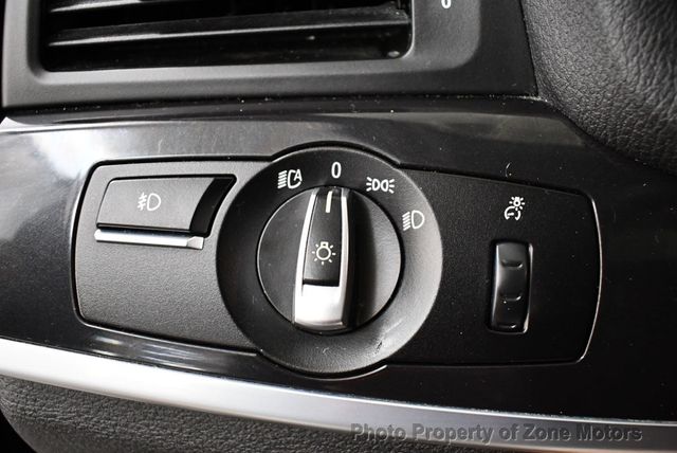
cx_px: 338
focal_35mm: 36
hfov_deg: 53.1
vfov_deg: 36.9
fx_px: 678
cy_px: 226
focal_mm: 18
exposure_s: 1/125
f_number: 3.5
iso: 3200
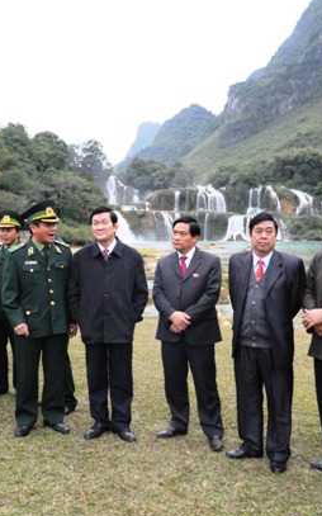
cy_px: 269
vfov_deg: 52.8
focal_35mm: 37
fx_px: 520
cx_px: 141
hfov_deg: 34.4
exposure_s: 1/320
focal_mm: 22
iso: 3200
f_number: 8
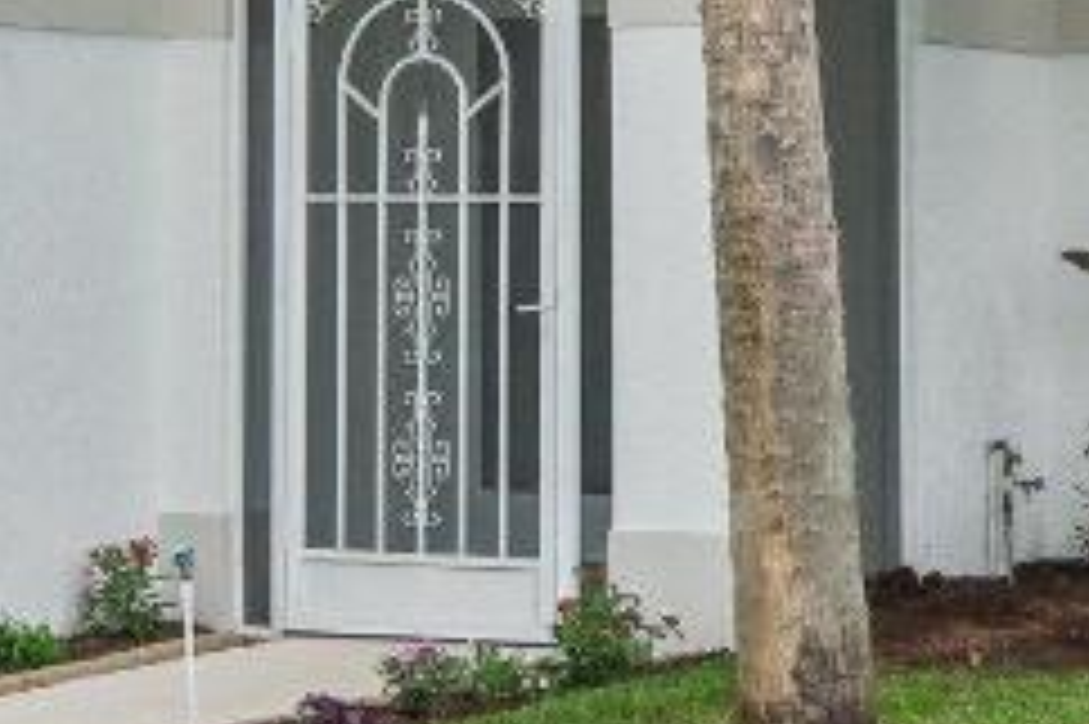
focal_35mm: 138
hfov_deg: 14.7
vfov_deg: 9.6
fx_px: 4172
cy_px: -441
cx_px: 126
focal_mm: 19.1
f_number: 8
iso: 400
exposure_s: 1/400
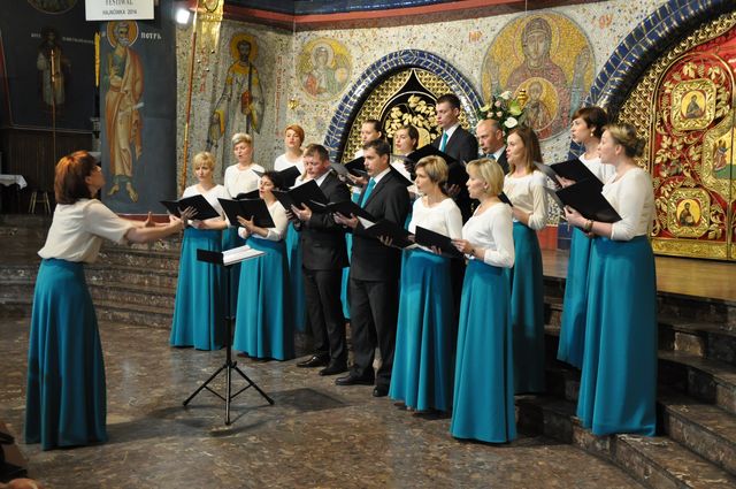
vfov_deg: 31.8
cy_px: 244
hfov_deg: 46.5
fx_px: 858
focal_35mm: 42
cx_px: 368
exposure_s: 1/30
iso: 1100
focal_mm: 28
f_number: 4
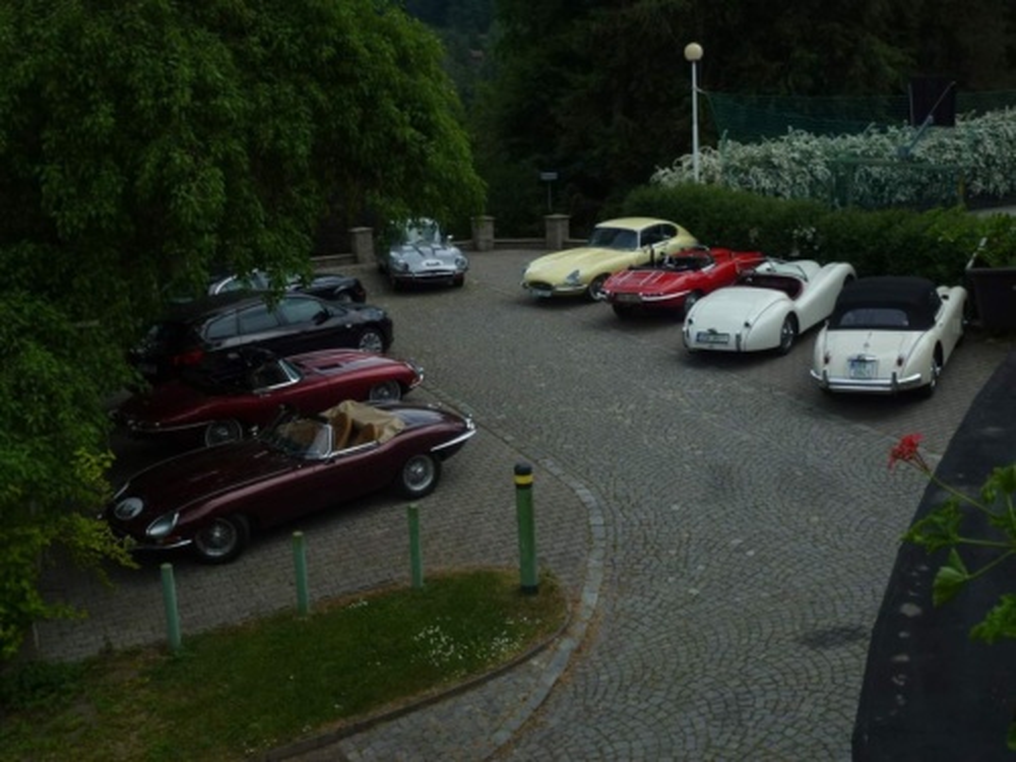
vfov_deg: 35.1
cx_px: 508
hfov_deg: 45.8
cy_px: 381
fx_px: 1203
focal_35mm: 41
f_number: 3.9
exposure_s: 1/800
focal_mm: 7.4
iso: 100
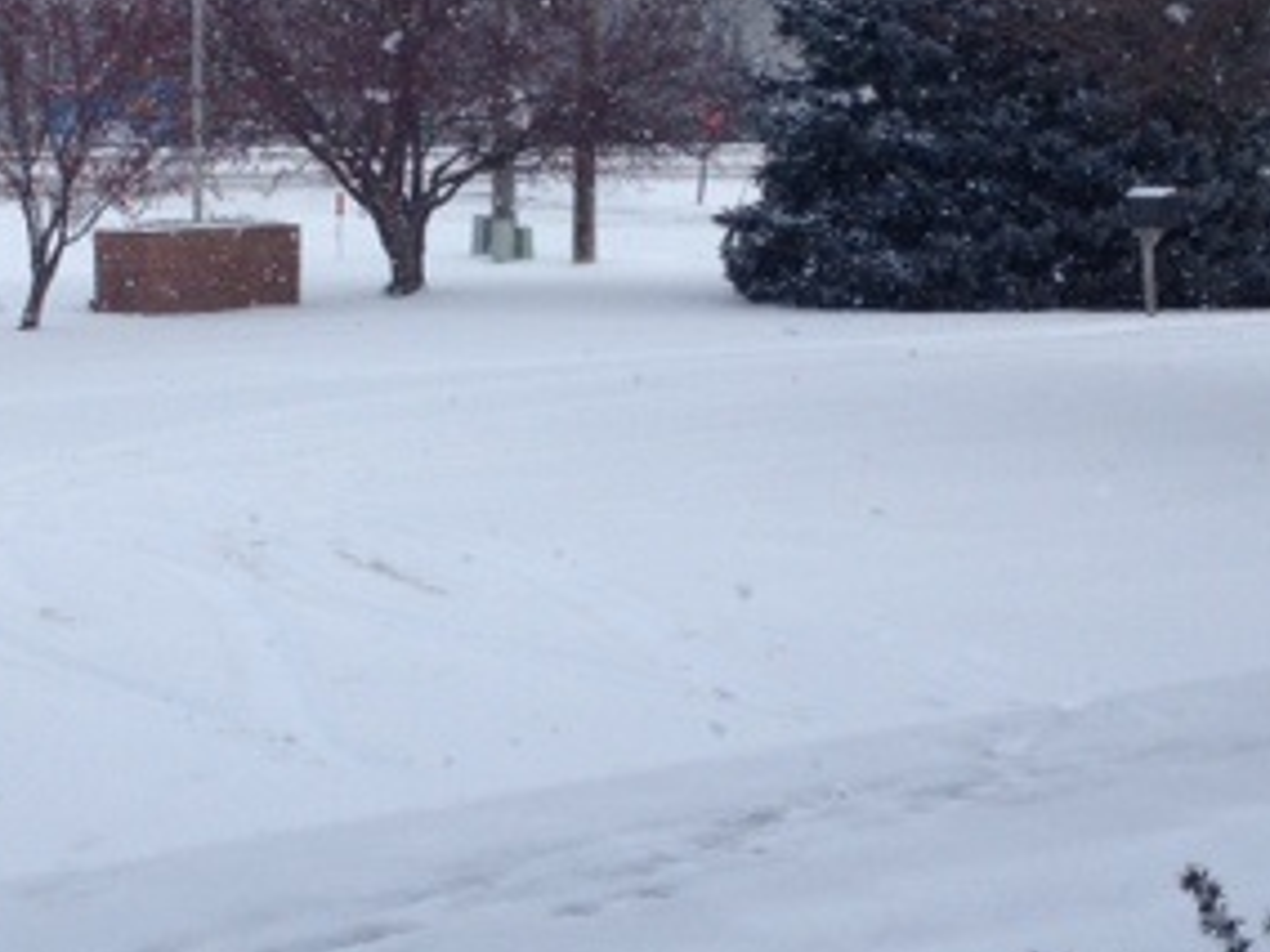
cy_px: 197
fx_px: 2898
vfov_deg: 18.5
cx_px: 434
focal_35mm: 79
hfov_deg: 24.6
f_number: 2.4
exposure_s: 1/1346
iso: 50
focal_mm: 4.28
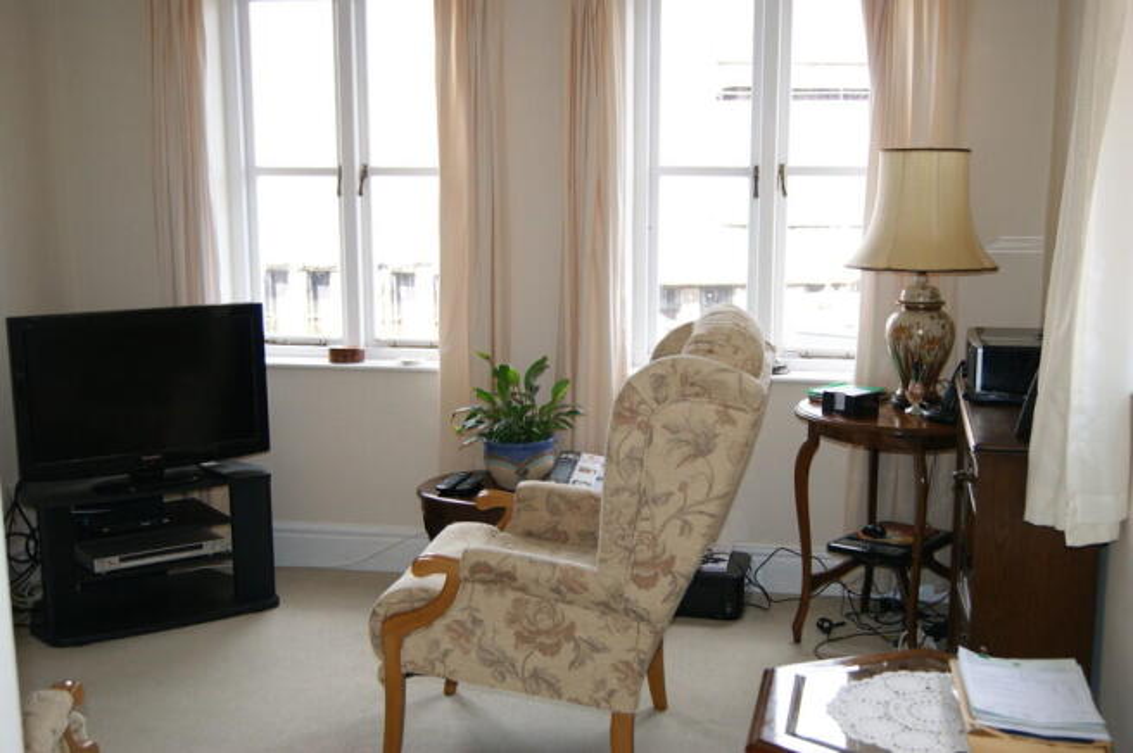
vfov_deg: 31.8
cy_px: 376
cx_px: 566
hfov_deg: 46.4
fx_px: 1320
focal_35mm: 42
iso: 200
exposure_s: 1/80
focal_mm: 28
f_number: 4.5
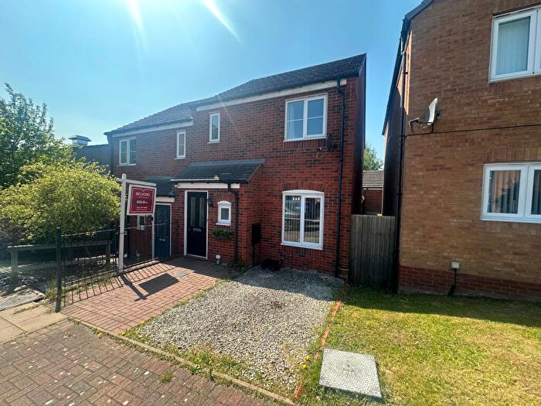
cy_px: 203
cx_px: 270
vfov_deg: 85.7
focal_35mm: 14
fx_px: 219
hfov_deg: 102.1
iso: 40
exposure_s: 1/615
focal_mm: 2.22
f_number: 2.2
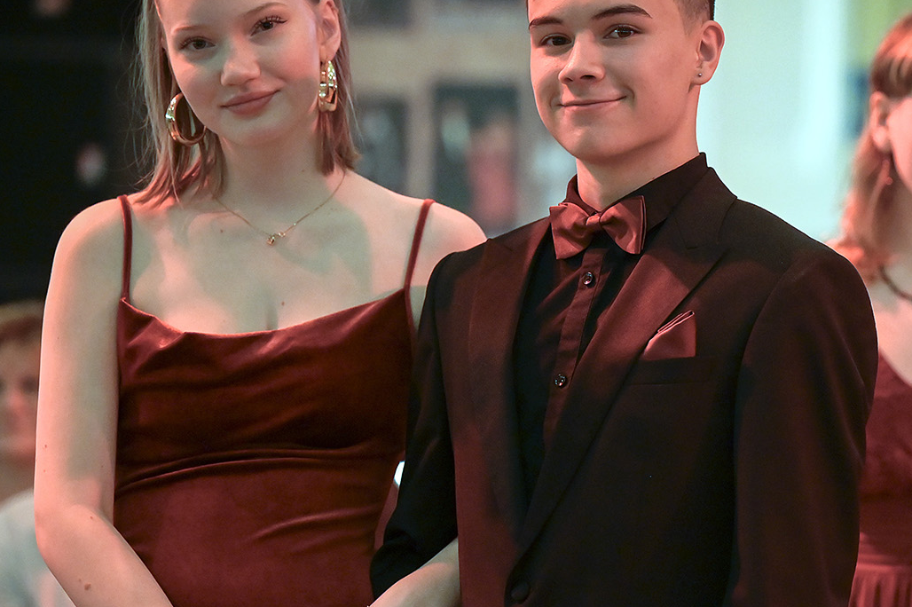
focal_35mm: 253
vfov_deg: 5.4
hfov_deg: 8.1
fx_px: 6405
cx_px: 666
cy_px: 433
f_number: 2.8
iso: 4000
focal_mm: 130
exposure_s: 1/160
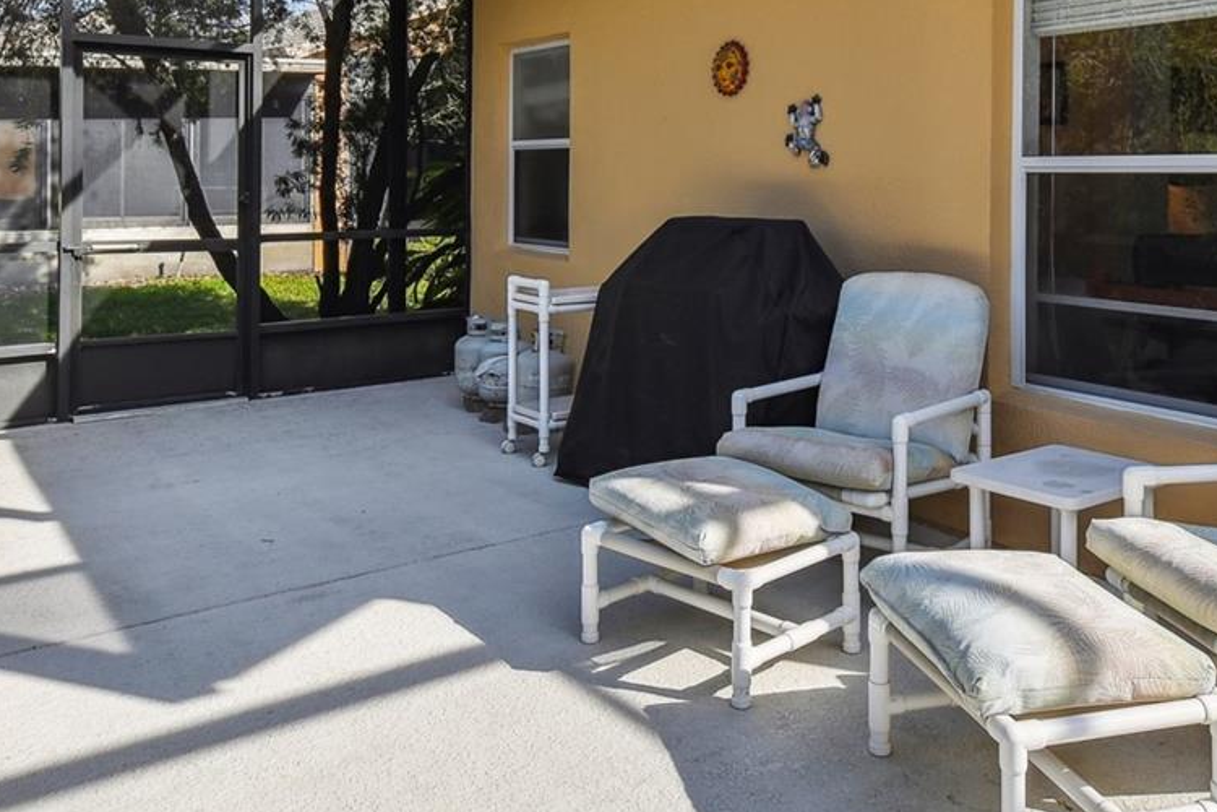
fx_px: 1082
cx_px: 719
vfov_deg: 40.1
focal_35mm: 32
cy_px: 211
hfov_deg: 58.3
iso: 100
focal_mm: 10
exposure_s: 1/320
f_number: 7.1
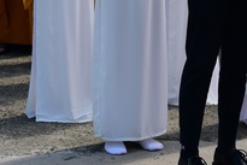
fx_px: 1002
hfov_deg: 14.0
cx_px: 175
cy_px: -55
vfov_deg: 9.2
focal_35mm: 146
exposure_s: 1/1600
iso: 320
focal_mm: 46
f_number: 4
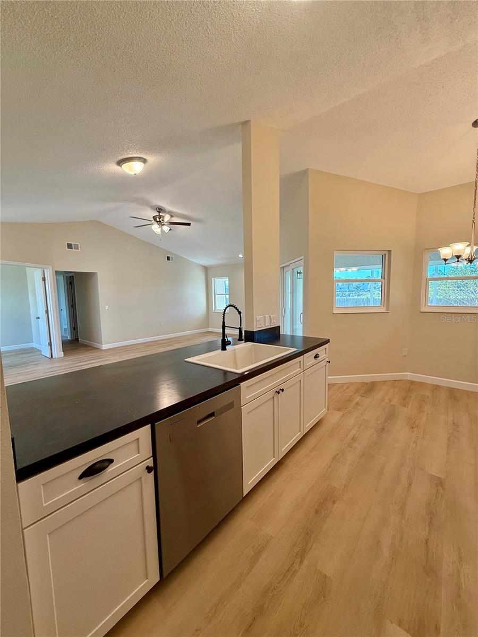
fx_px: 258
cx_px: 239
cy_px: 318
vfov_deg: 102.1
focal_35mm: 14
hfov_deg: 85.7
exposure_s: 1/120
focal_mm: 2.22
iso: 160
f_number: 2.2
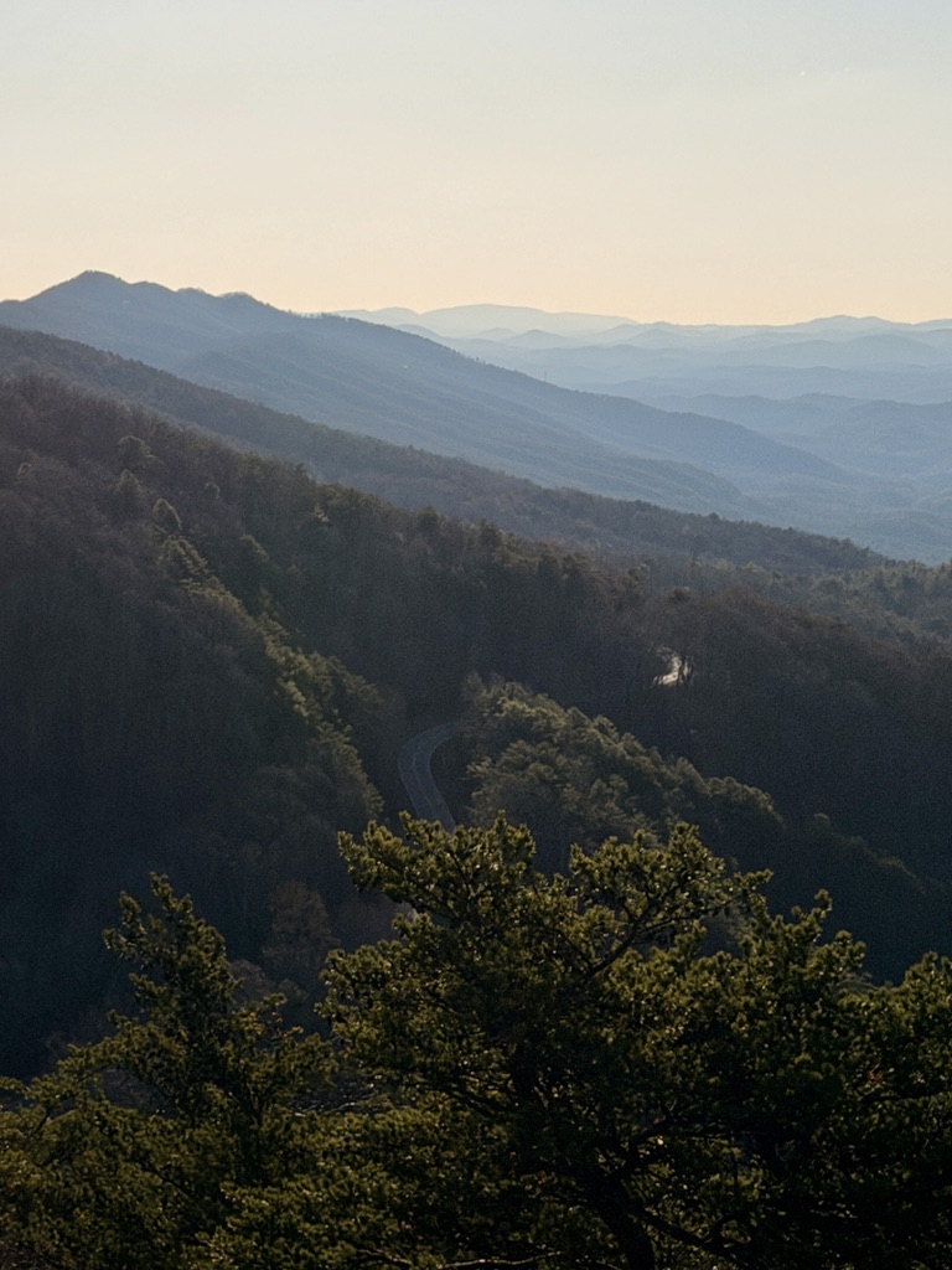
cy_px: 635
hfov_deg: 30.3
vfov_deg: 39.7
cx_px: 476
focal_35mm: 48
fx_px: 1760
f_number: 1.78
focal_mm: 6.76
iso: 80
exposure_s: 1/13333
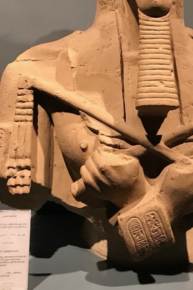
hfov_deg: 26.3
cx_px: 134
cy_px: 53
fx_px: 410
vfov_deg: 37.3
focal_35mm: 51
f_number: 1.8
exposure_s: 1/17
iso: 80
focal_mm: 3.99
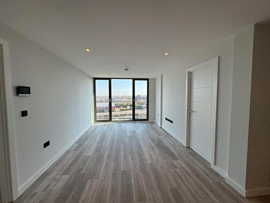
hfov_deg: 102.1
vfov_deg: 85.7
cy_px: 102
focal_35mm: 14
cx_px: 135
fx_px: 109
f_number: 2.2
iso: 40
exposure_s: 1/349
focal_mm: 2.22
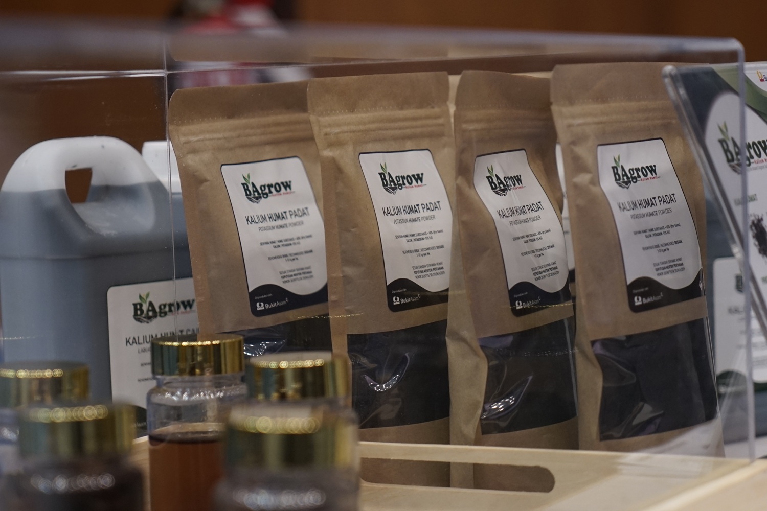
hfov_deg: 19.5
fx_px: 2237
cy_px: 256
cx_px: 384
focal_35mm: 105
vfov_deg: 13.0
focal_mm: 70
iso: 800
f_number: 4
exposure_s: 1/100
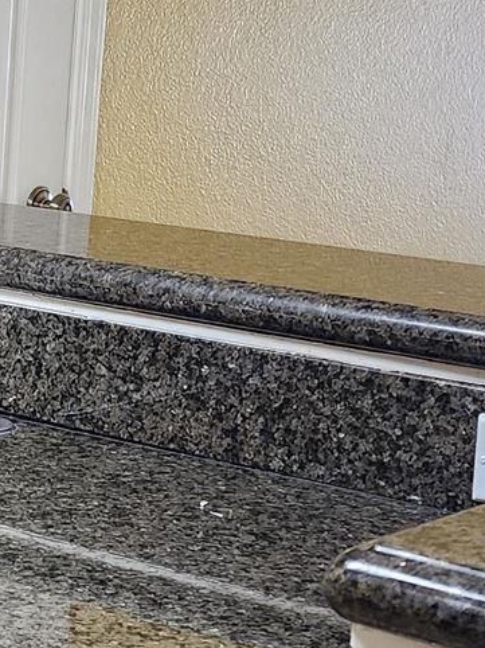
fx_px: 2057
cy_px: 594
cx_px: -219
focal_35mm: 110
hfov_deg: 12.8
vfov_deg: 17.6
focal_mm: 6.4
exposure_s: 1/120
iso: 400
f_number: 1.8
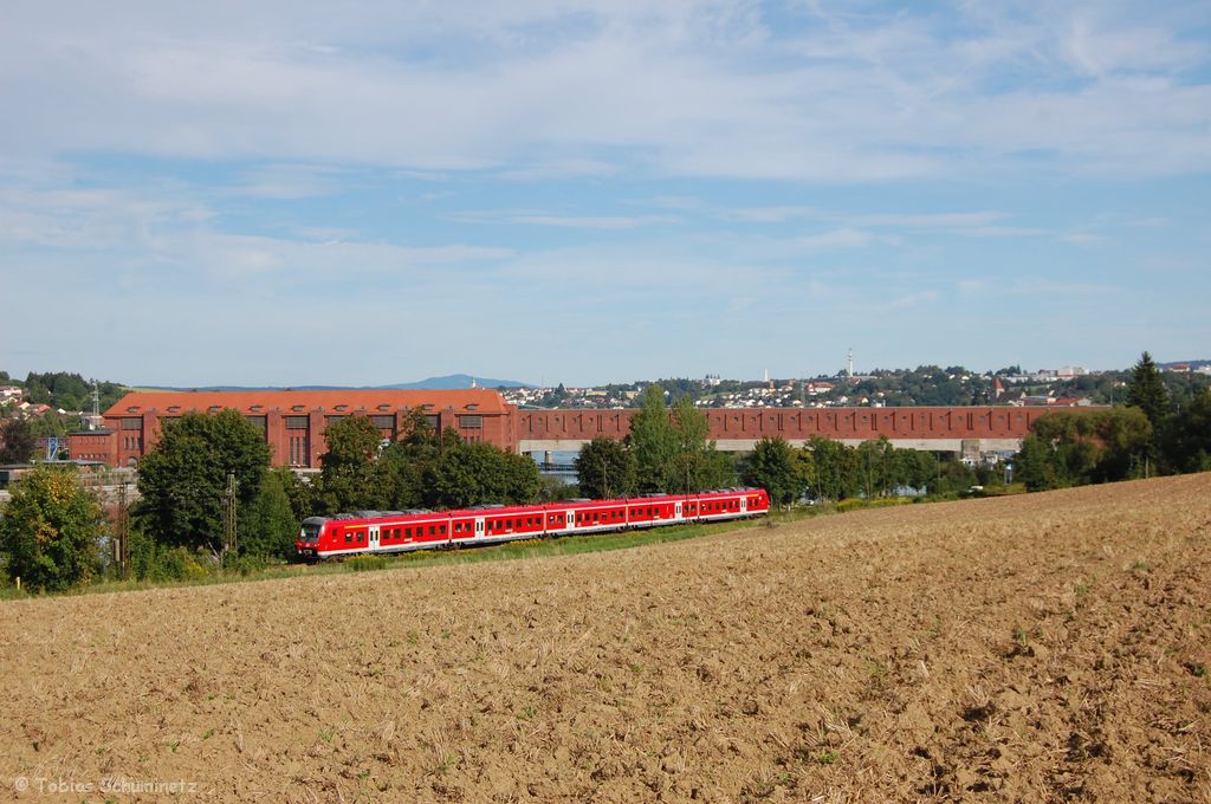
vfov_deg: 25.7
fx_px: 1764
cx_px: 606
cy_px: 402
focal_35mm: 52
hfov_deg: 37.9
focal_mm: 35
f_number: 9
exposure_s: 1/500
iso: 200
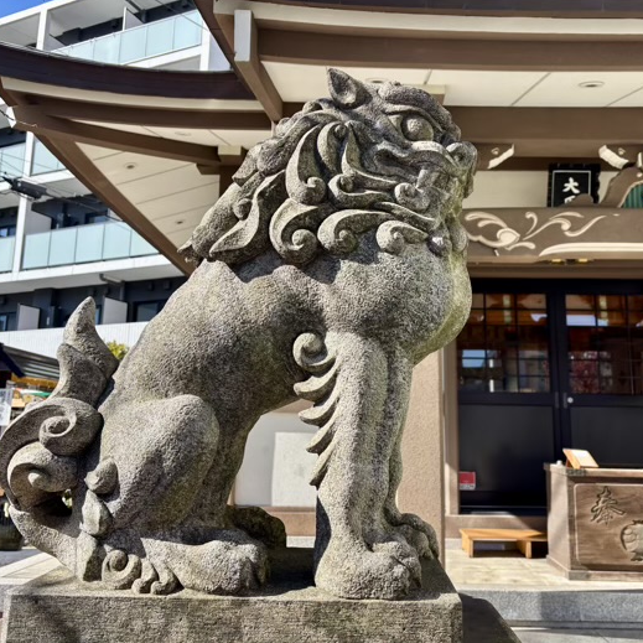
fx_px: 651
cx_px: 361
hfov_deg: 52.4
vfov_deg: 52.5
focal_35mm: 31
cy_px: 319
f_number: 1.6
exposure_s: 1/1092
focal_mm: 5.96
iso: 50
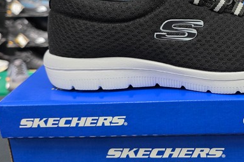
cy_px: 67
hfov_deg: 38.5
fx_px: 339
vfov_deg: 26.9
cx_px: 187
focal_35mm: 50
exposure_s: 1/100
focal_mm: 6.3
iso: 250
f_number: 1.7
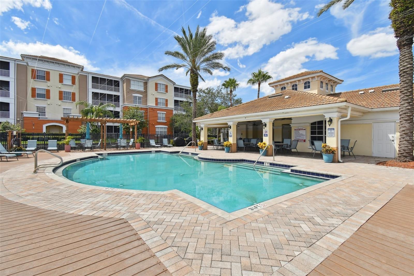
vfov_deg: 77.3
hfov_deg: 100.4
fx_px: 172
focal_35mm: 15
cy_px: 138
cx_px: 207
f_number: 8
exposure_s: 1/1250
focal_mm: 10
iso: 100
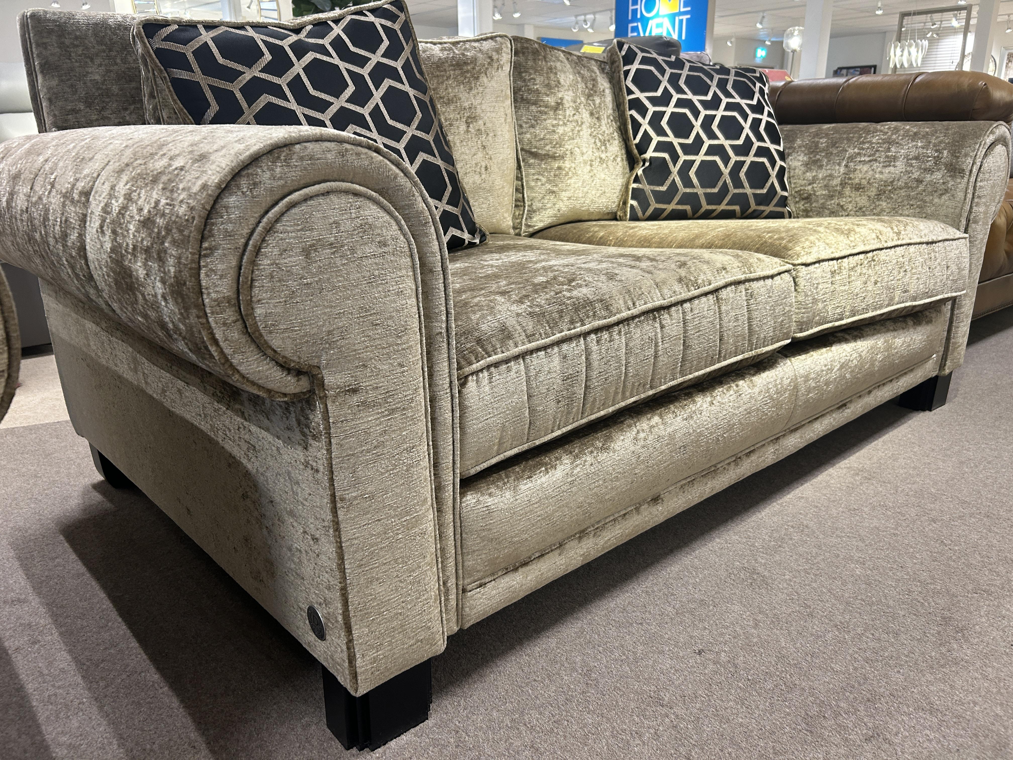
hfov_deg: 67.3
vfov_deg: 53.1
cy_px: 380
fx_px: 761
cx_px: 506
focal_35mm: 26
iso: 125
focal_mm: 5.7
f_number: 1.5
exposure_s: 1/50
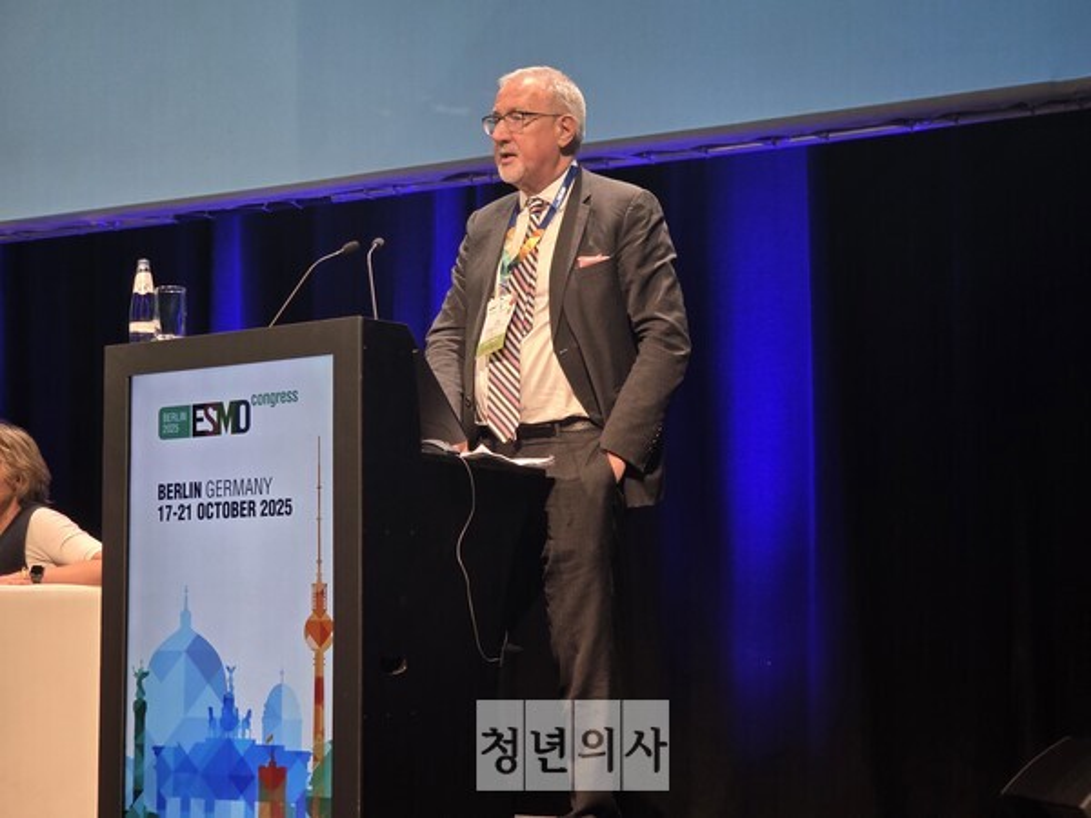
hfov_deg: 28.2
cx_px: 546
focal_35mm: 69
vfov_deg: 21.3
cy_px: 409
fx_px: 2175
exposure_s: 1/50
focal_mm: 7
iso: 100
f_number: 2.4
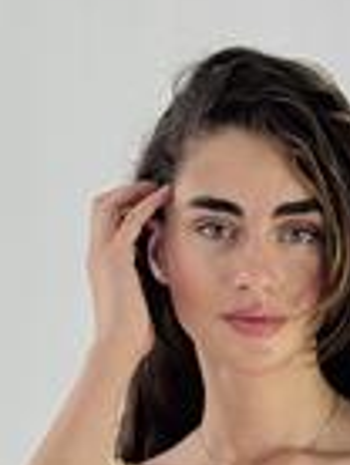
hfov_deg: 8.0
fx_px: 2486
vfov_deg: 10.2
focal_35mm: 185
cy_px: 790
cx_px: 289
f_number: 1.78
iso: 64
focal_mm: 6.76
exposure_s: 1/184
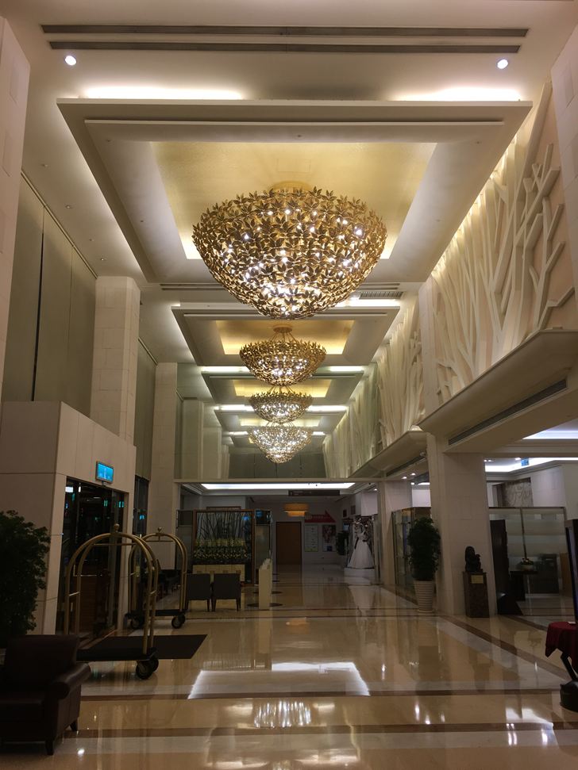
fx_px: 646
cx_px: 289
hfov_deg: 48.2
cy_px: 385
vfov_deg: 61.7
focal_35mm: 29
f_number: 2.2
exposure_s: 1/60
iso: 32
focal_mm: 4.15
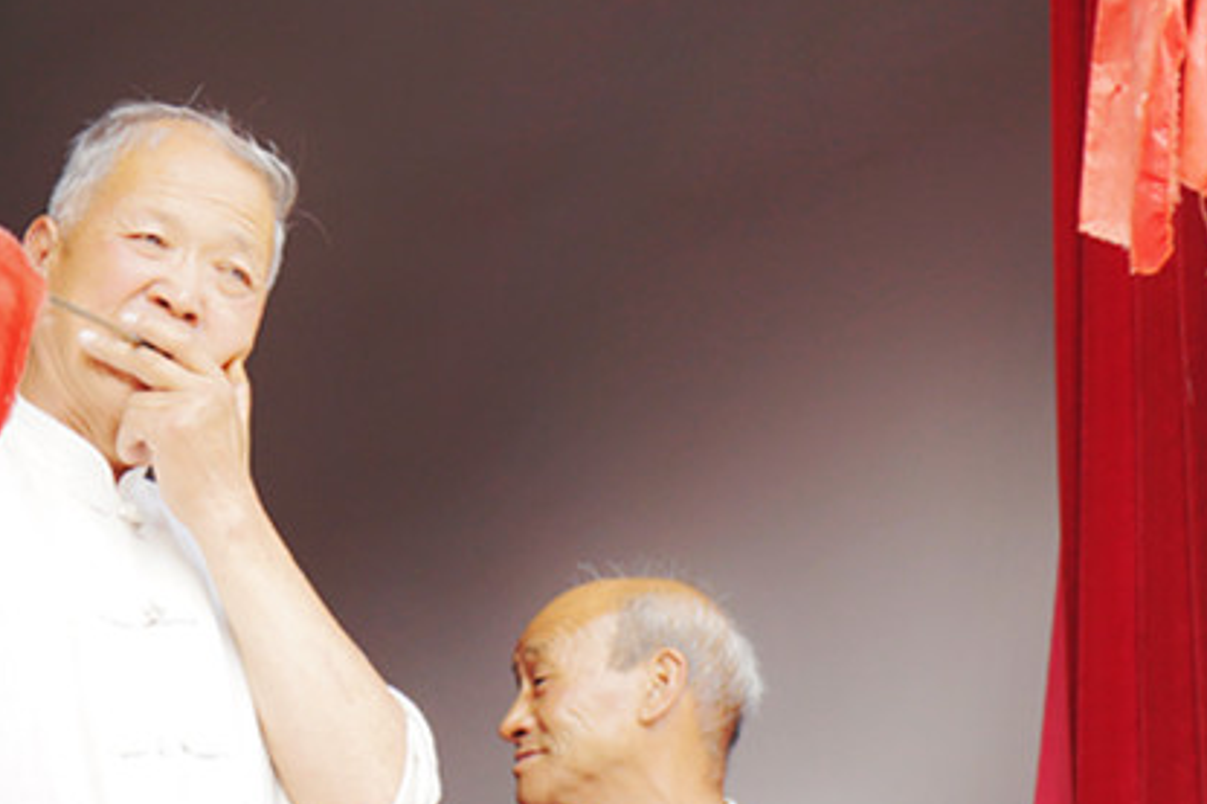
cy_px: 393
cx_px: 1001
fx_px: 7607
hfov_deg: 9.0
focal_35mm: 227
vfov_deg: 6.0
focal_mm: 70
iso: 200
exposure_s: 1/125
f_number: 4
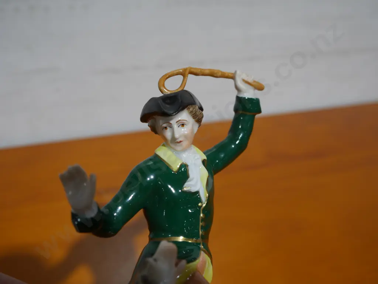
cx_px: 189
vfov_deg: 36.0
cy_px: 142
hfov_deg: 46.8
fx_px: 437
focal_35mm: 40
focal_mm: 20
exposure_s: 1/60
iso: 320
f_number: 4.4
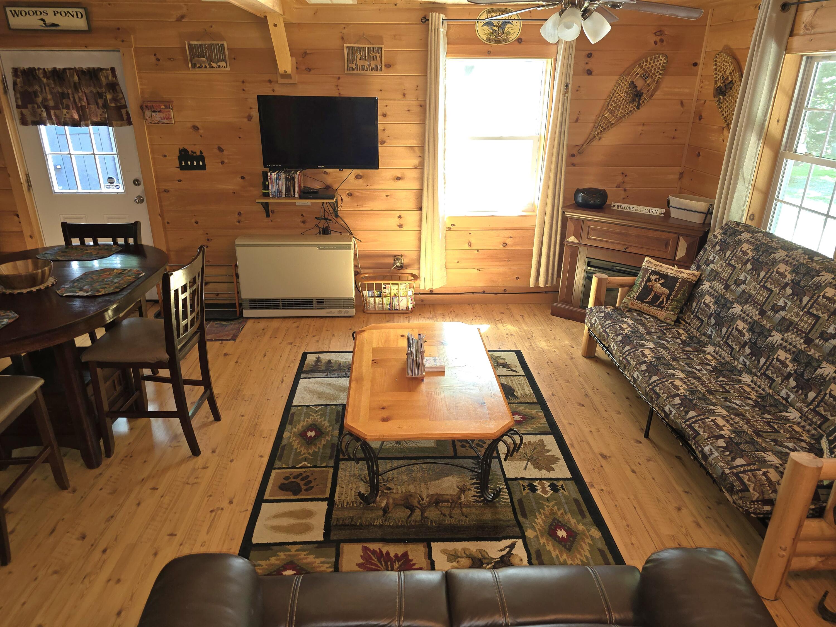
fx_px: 555
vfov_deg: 58.9
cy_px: 314
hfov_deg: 73.9
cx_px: 418
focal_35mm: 23
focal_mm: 6.3
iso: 125
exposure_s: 1/20
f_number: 1.7
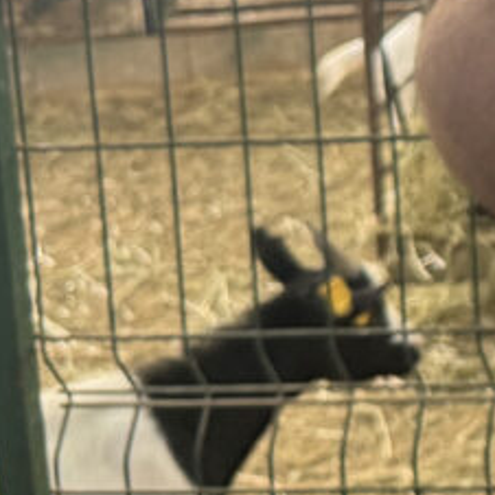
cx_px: 1097
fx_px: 1941
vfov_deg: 13.8
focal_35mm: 120
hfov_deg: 12.2
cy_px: -191
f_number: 1.78
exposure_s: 1/60
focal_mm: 6.76
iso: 320
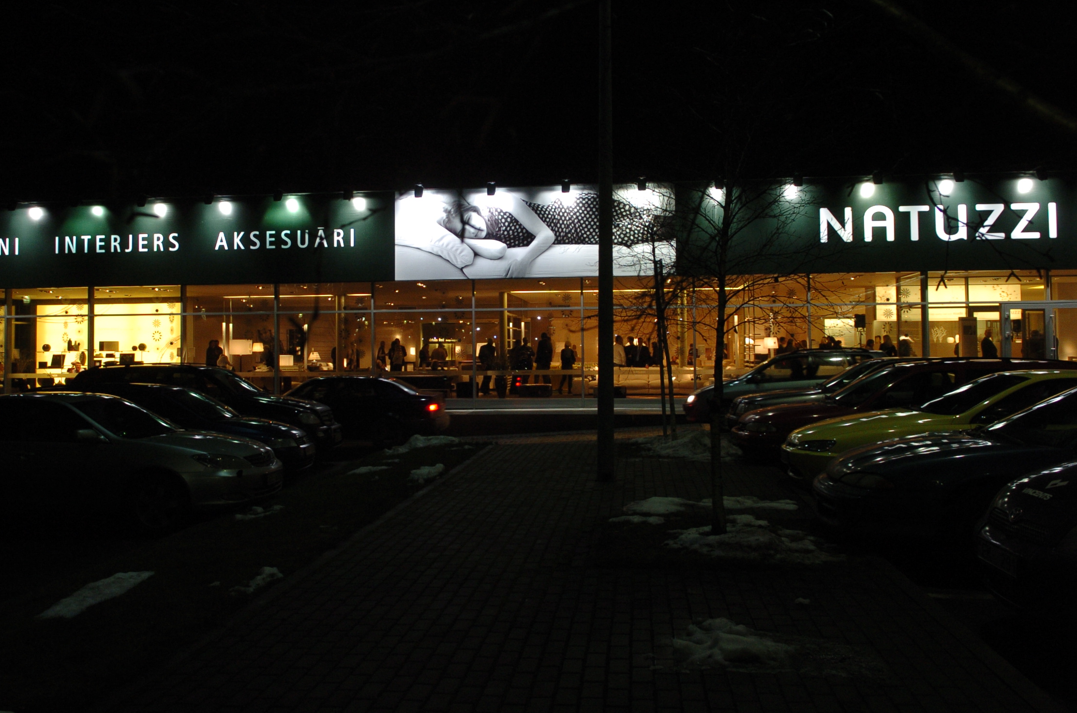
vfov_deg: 41.4
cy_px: 321
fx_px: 942
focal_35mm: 32
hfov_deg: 59.5
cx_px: 512
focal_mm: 19
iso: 400
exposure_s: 1/20
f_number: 5
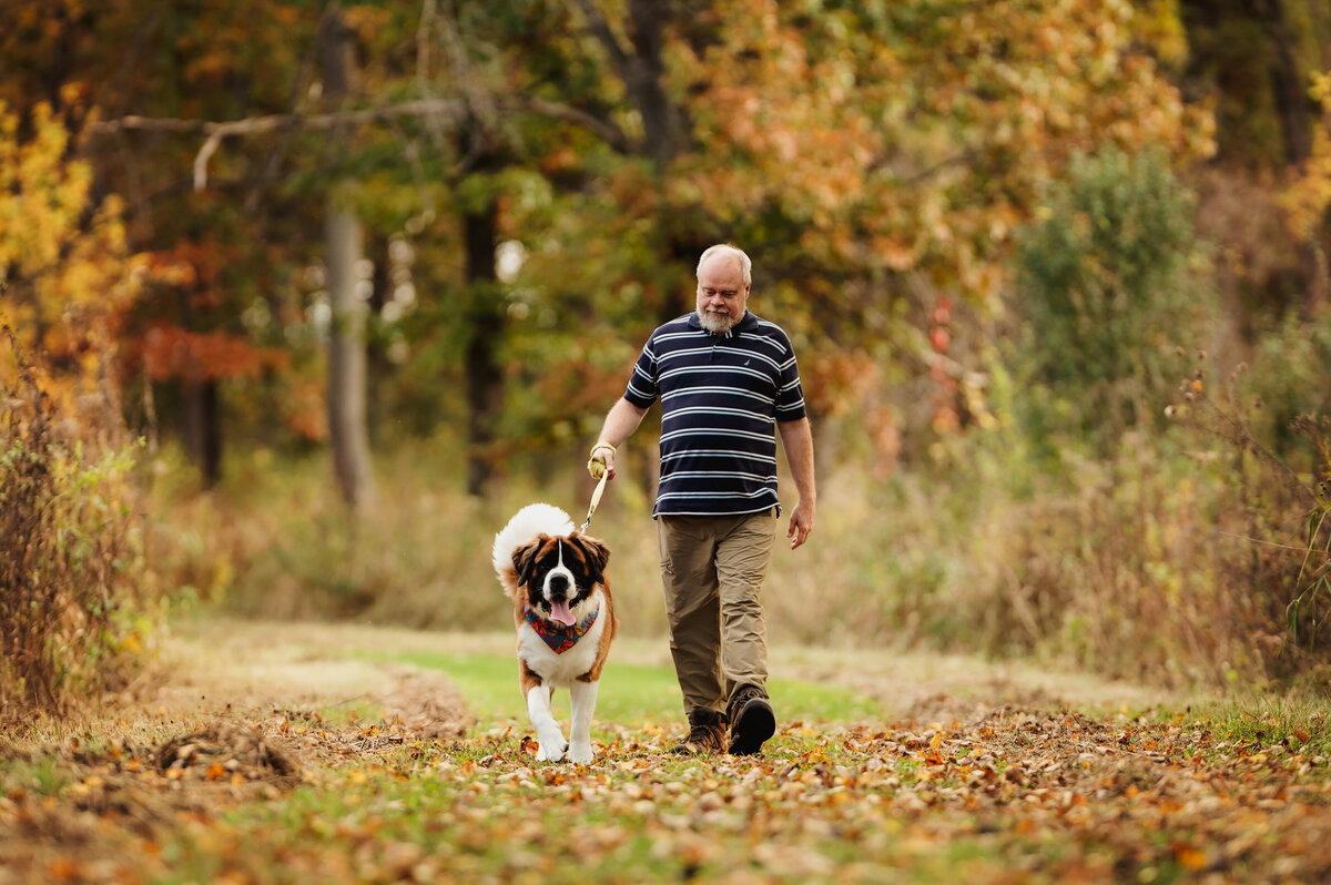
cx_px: 666
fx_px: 4987
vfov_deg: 10.1
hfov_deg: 15.2
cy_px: 442
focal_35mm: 135
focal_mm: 135
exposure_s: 1/1000
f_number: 1.8
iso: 250
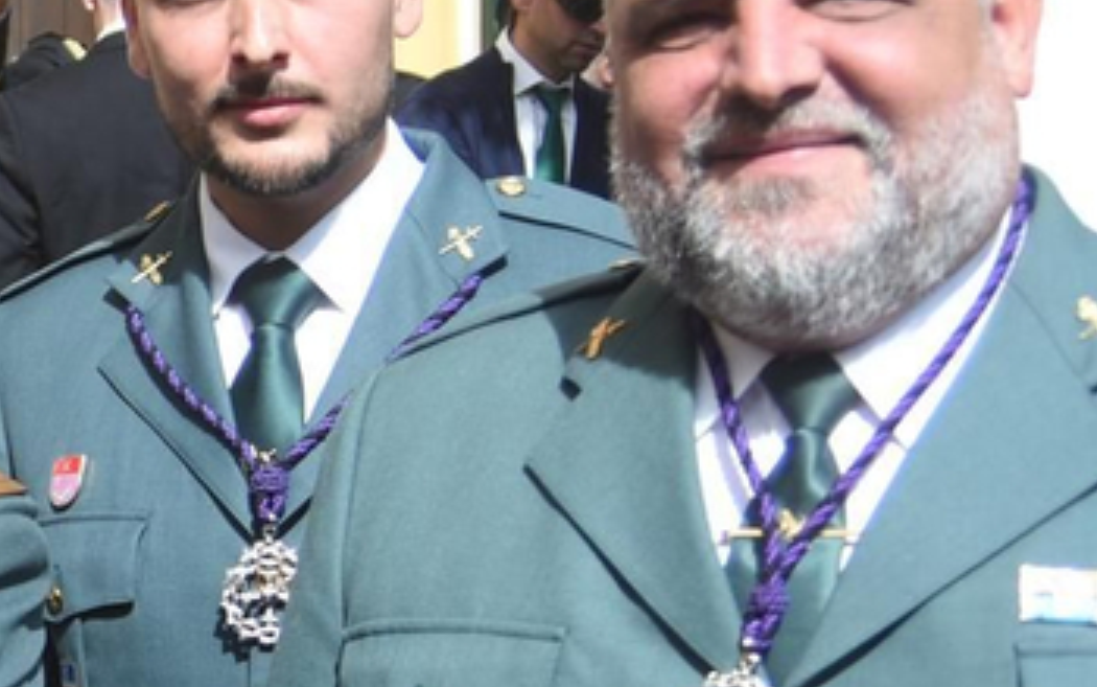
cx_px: -711
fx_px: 4037
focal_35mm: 135
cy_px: 508
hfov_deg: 14.1
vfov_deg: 9.7
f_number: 5.6
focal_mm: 29
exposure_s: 1/500
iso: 100
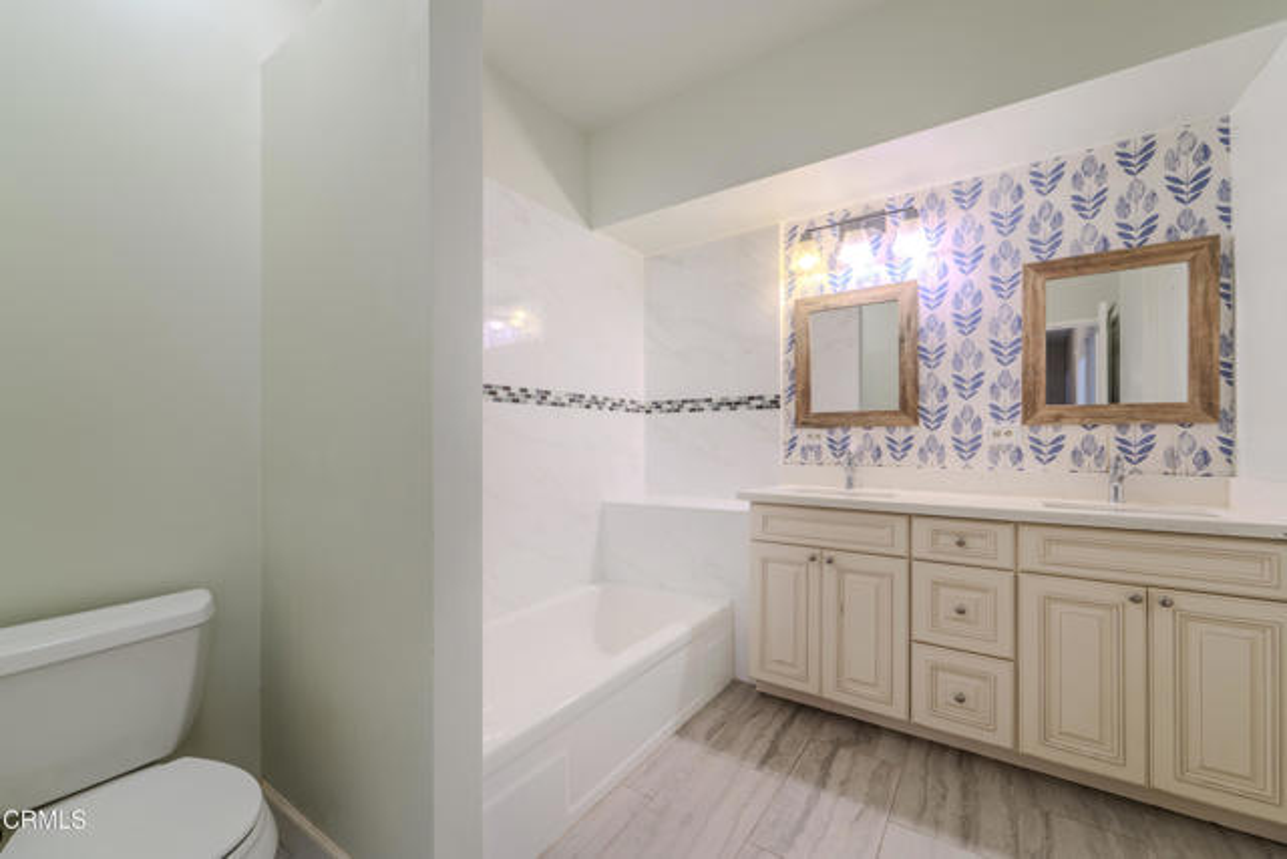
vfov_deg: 81.2
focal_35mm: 14
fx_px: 501
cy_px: 430
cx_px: 644
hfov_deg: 104.2
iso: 100
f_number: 8
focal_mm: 14
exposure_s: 1/15
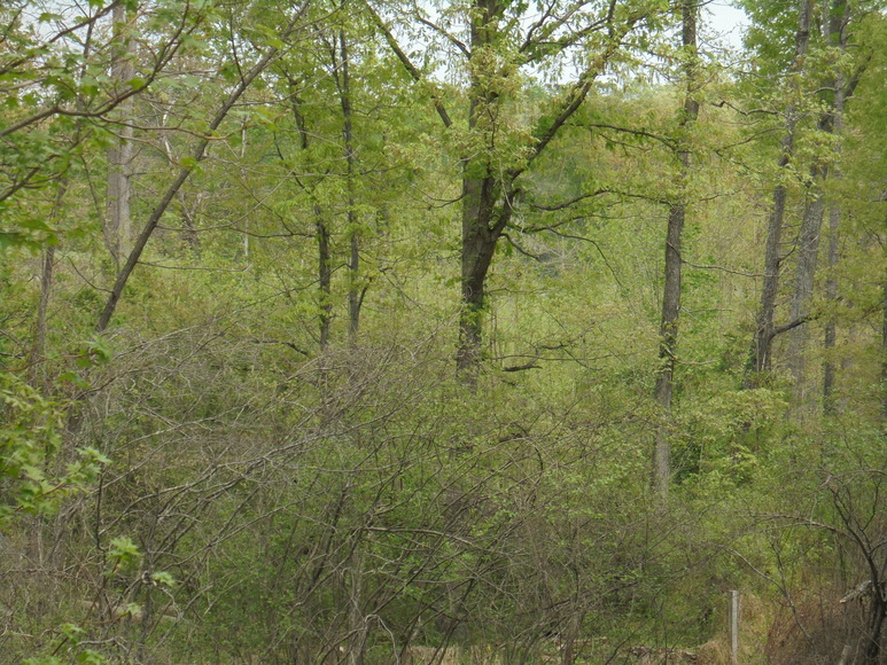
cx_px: 444
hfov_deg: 16.1
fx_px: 3127
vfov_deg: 12.2
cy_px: 332
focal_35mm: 122
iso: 100
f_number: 5.6
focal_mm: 21.8
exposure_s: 1/200
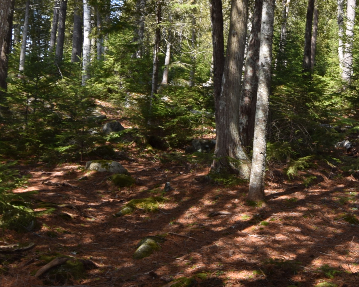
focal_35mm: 47
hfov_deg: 39.0
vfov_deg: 31.1
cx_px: 244
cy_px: 49
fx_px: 499
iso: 160
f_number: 5.6
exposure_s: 1/125
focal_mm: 10
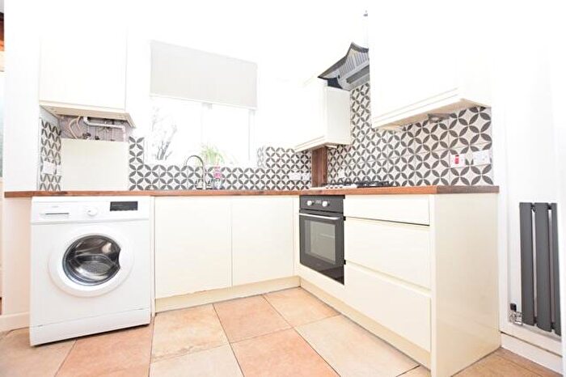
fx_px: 236
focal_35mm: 15
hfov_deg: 100.4
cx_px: 283
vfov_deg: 77.3
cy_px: 188
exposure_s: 1/100
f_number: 5
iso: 800
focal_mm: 10
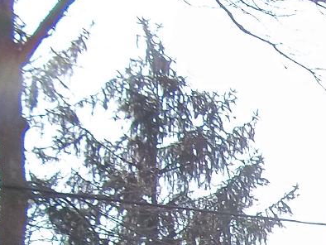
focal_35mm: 137
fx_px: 1291
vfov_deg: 10.2
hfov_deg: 12.9
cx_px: 612
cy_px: 435
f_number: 3.1
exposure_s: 1/400
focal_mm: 6.5
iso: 80
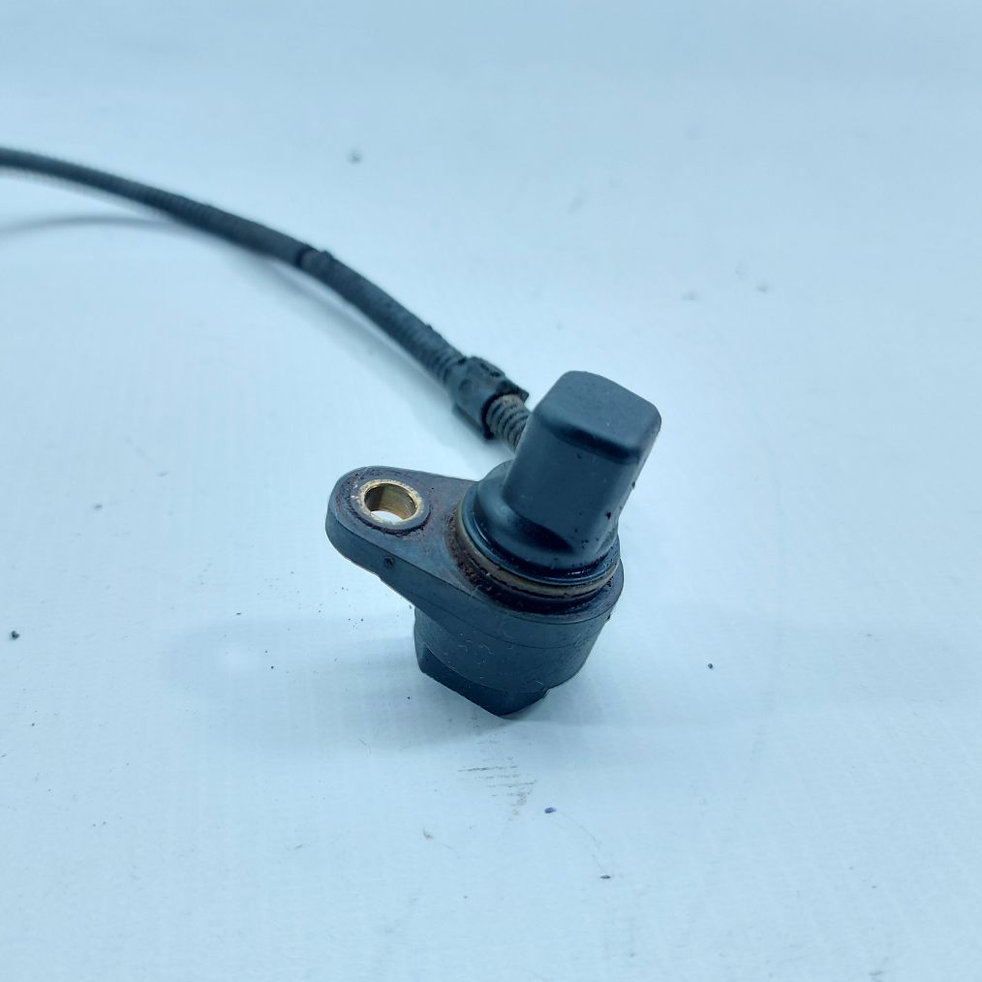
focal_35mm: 29
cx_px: 416
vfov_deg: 55.6
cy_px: 502
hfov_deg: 55.4
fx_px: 931
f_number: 1.8
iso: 100
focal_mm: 5.23
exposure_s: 1/50
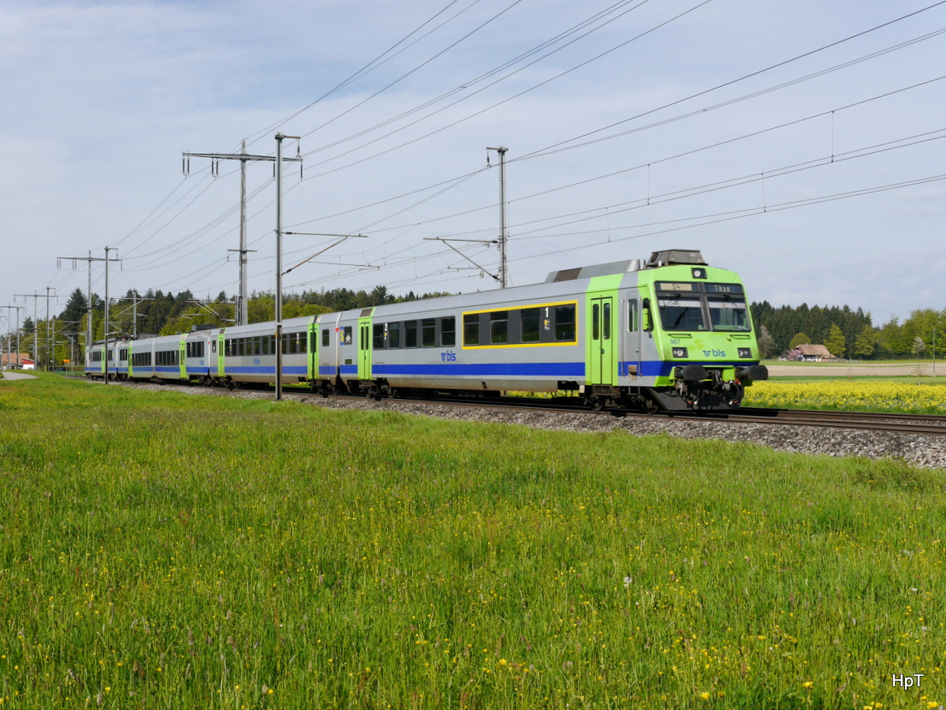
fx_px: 1257
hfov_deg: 41.2
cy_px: 355
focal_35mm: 46
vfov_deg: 31.5
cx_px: 473
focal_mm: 23
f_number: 9
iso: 160
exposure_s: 1/320
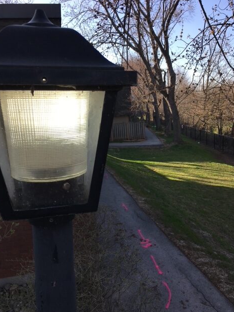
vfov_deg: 60.0
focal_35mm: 30
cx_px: 115
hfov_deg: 46.8
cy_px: 157
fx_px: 270
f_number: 2.2
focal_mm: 4.15
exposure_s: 1/503
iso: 25
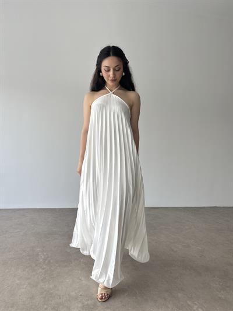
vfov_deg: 71.6
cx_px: 116
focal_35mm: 24
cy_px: 156
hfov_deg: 56.8
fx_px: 215
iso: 80
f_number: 1.78
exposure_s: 1/312
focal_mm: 6.86
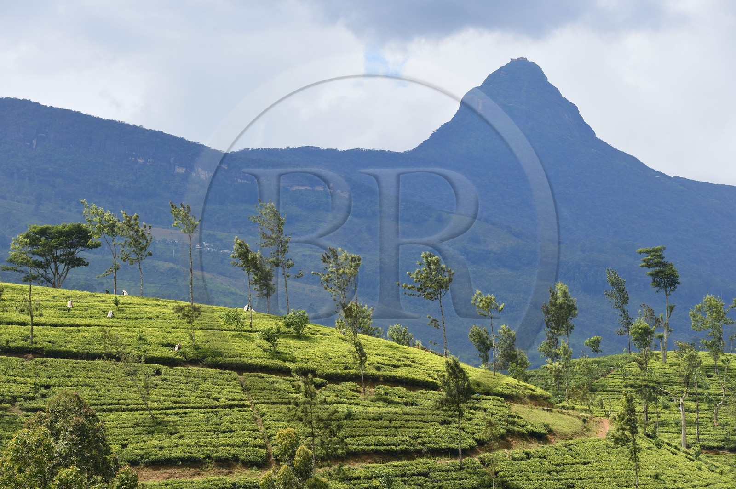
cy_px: 244
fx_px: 2758
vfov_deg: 10.1
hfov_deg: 15.2
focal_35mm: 135
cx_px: 368
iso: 200
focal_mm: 135
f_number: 10
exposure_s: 1/250
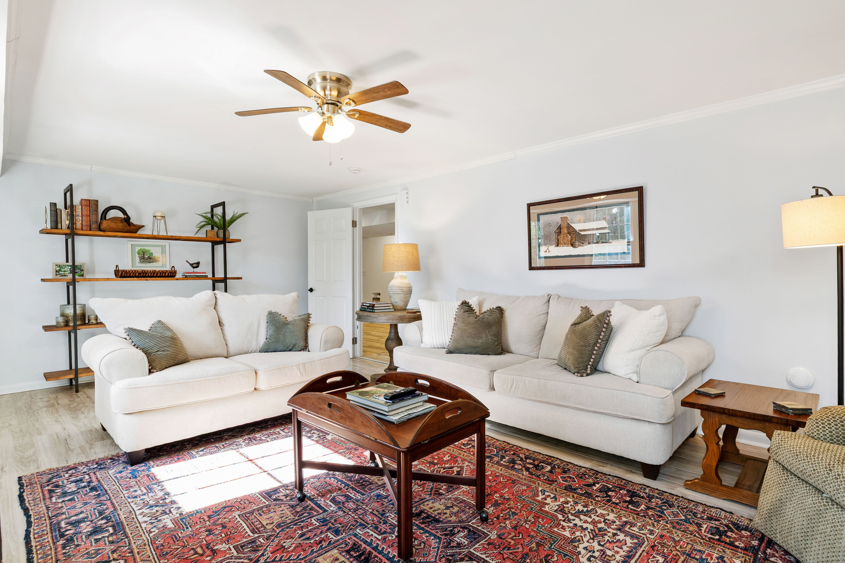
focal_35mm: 17
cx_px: 436
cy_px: 259
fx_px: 399
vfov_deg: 70.3
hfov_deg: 93.3
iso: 100
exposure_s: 1/4
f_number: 8
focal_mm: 10
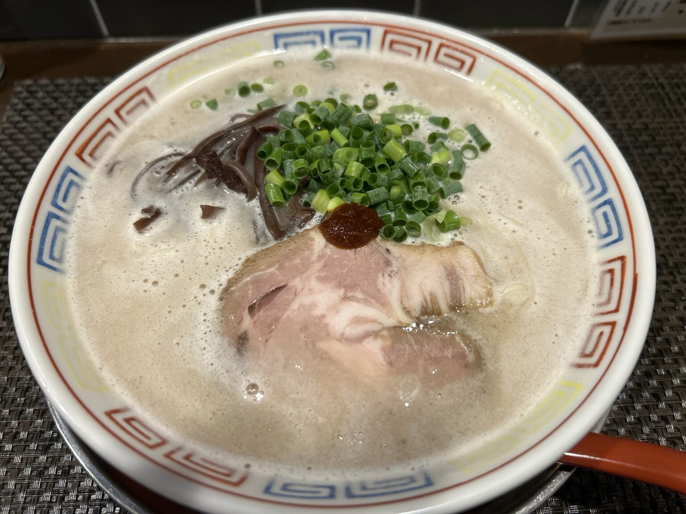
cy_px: 257
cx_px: 343
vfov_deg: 53.1
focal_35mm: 26
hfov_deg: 67.3
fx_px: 515
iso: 125
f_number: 1.5
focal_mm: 5.7
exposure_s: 1/100
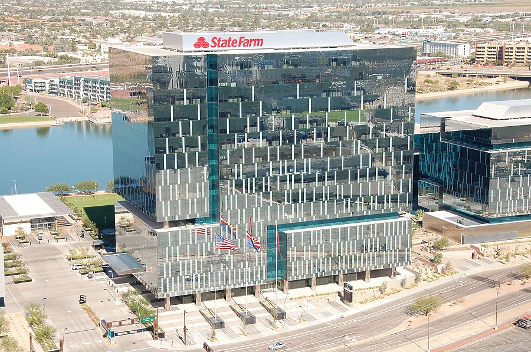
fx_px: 972
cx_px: 266
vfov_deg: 20.5
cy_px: 176
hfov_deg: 30.6
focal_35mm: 66
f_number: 10
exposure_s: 1/250
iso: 220
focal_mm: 44
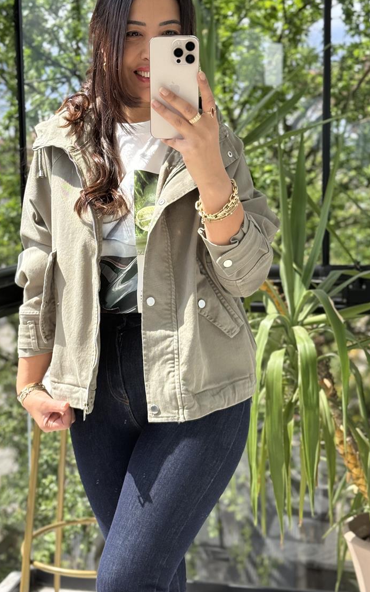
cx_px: 157
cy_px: 276
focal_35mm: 61
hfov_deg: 21.3
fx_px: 984
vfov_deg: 33.5
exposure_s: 1/747
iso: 100
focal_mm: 6.76
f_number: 1.78
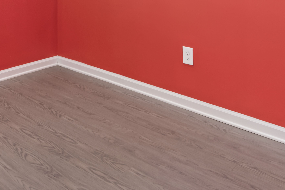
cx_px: 45
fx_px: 372
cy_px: -43
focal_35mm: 47
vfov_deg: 25.4
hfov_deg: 39.7
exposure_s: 1/2.5
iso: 320
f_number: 9
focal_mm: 16
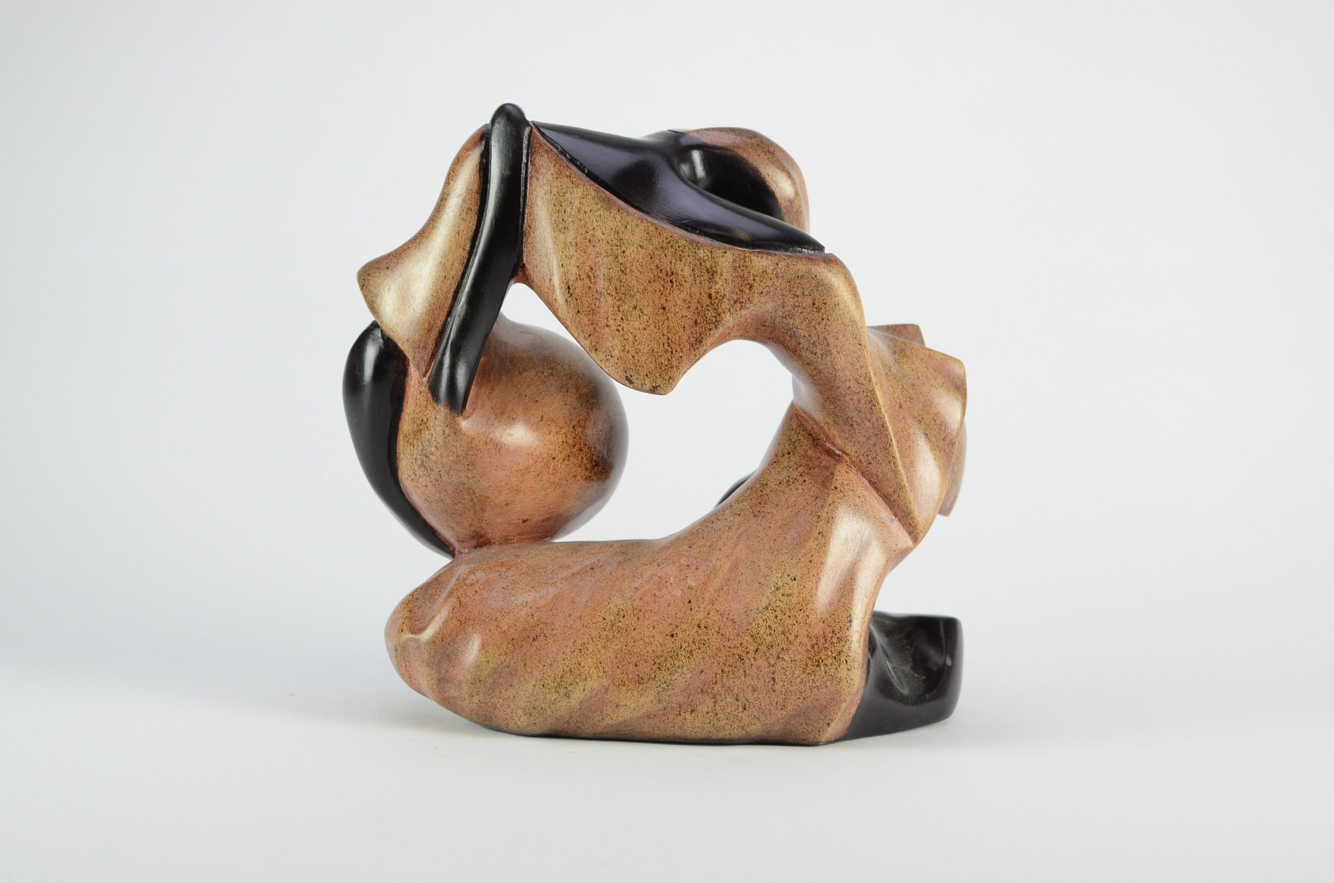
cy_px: 442
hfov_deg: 37.9
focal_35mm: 52
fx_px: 1941
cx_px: 667
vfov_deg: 25.6
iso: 800
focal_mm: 35
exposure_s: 1/100
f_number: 4.5
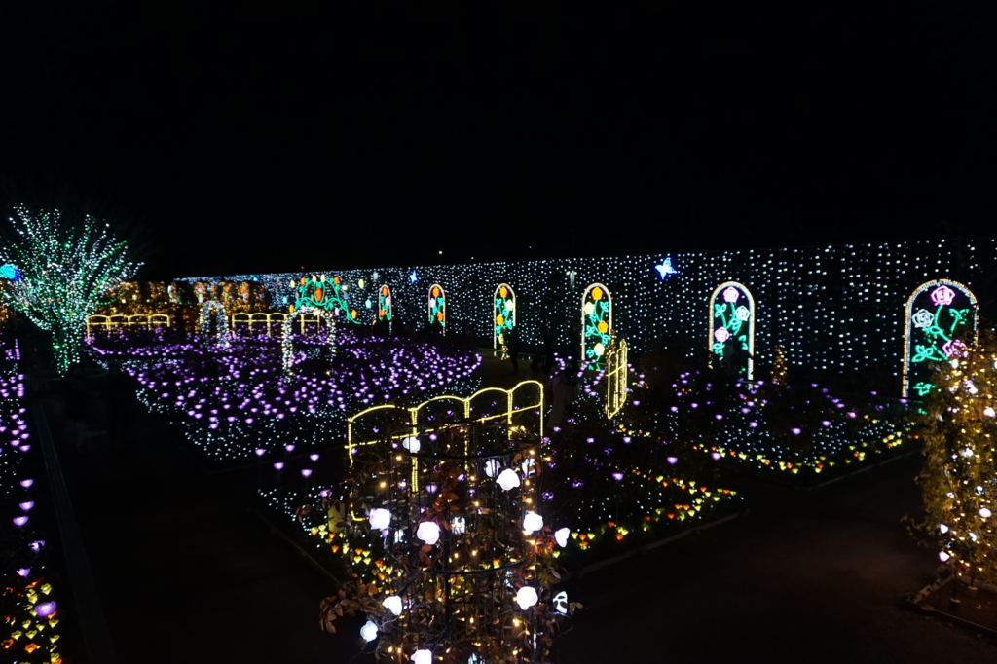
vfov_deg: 53.1
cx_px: 498
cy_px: 332
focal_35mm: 24
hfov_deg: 73.8
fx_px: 664
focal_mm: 16
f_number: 4
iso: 1600
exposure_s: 1/60
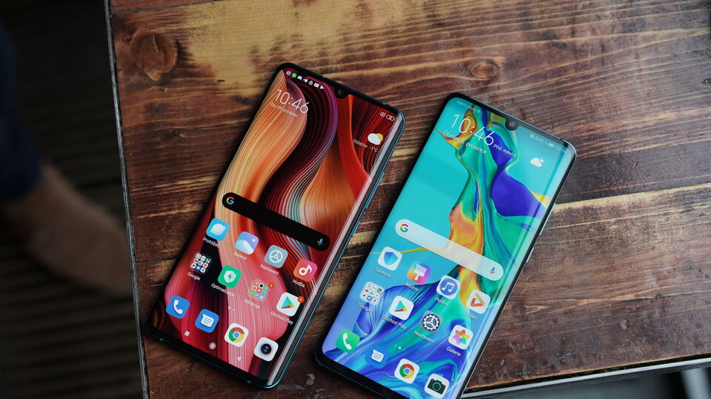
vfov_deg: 20.7
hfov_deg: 36.0
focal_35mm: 58
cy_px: 229
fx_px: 1093
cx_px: 356
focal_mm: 55
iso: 2000
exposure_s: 1/250
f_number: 4.5
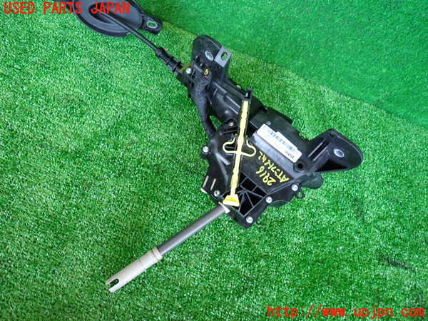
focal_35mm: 25
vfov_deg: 54.9
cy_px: 160
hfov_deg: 69.4
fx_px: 309
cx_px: 214
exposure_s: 1/50
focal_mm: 4.5
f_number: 2
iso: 200
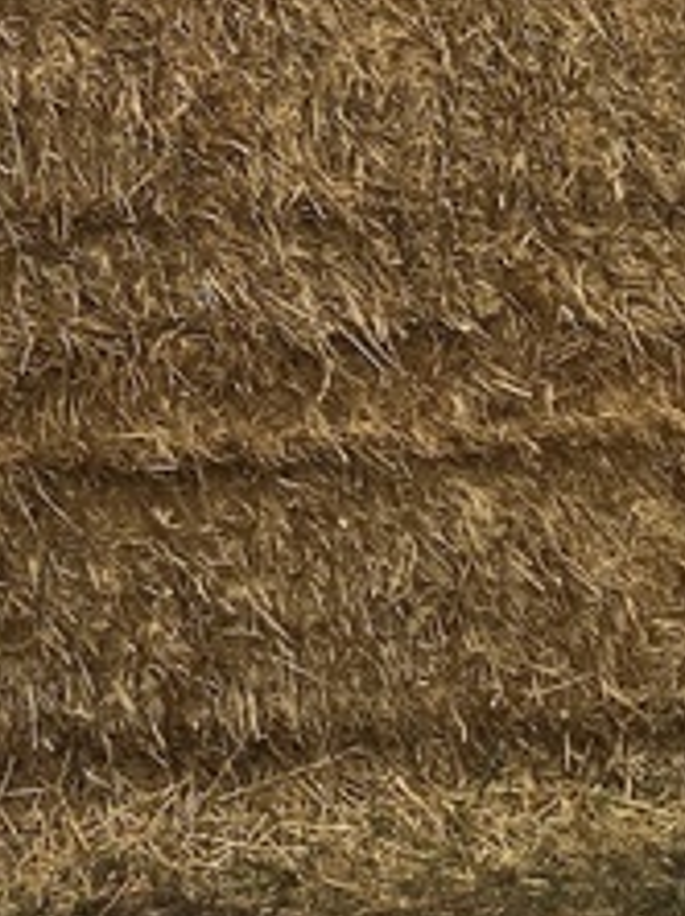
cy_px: -458
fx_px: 3040
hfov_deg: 12.1
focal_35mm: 115
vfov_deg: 15.8
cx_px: -446
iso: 25
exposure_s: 1/1304
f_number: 2.2
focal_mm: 4.15
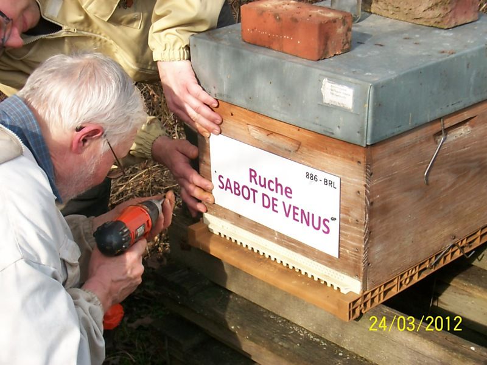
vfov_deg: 22.3
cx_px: 244
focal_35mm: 66
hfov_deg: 29.4
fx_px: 929
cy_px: 182
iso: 80
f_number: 4.1
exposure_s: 1/320
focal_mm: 11
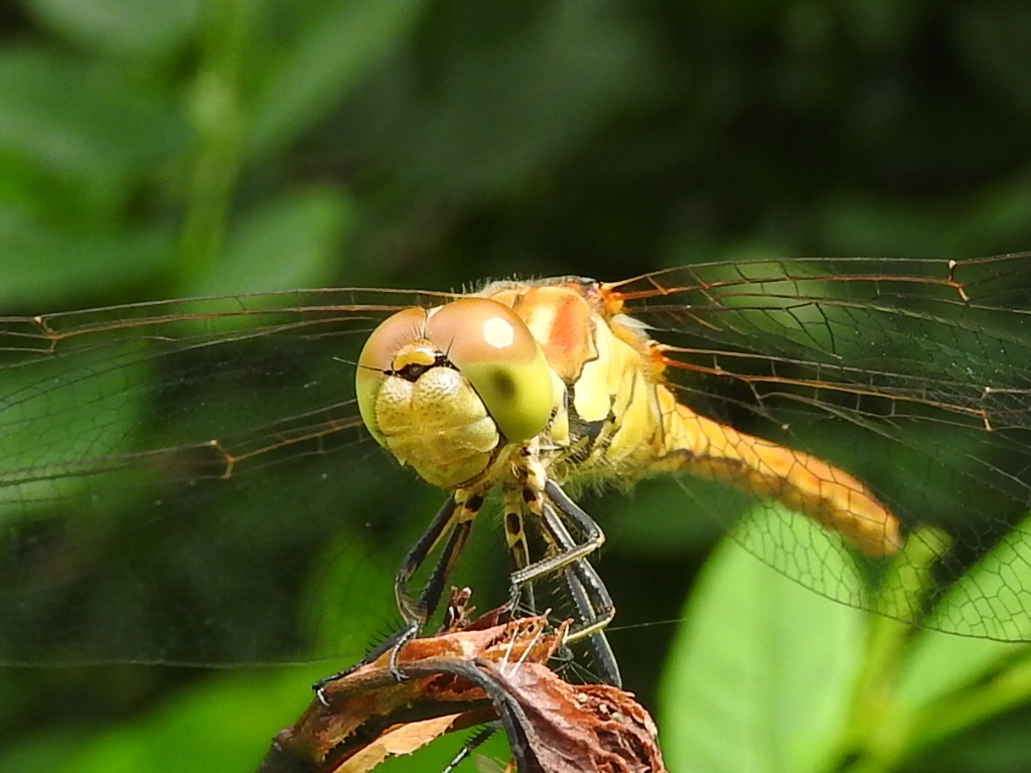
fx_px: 894
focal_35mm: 30
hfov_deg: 60.0
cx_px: 516
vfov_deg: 46.8
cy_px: 386
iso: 100
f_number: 3.5
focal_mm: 5.4
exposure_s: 1/200
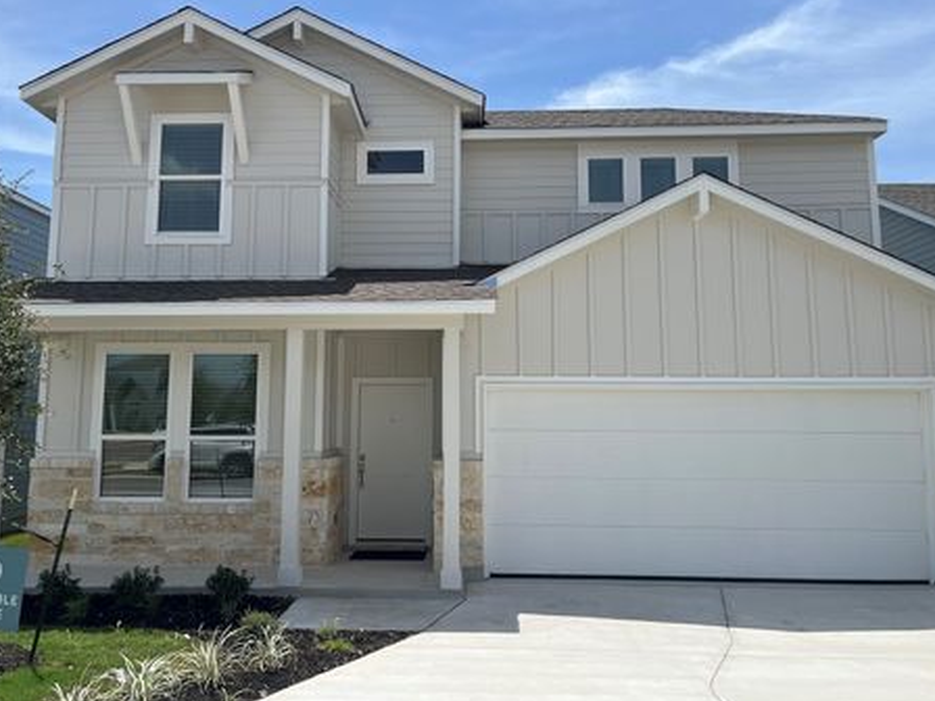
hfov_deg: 61.6
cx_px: 440
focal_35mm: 29
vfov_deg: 48.2
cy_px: 318
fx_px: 783
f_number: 1.6
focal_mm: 5.1
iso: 50
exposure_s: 1/5319
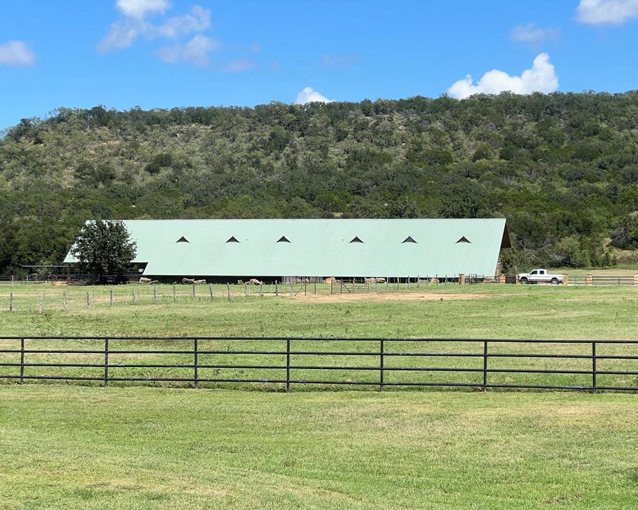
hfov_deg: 23.6
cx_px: 336
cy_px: 256
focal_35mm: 81
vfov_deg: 18.9
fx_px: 1529
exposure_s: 1/809
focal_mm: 9
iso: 32
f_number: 2.8
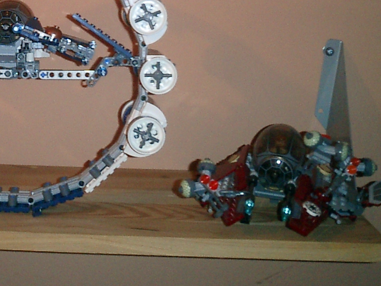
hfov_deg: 24.1
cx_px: 21
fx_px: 859
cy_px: 3
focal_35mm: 78
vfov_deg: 18.4
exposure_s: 1/30
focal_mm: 7.5
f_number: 3.2
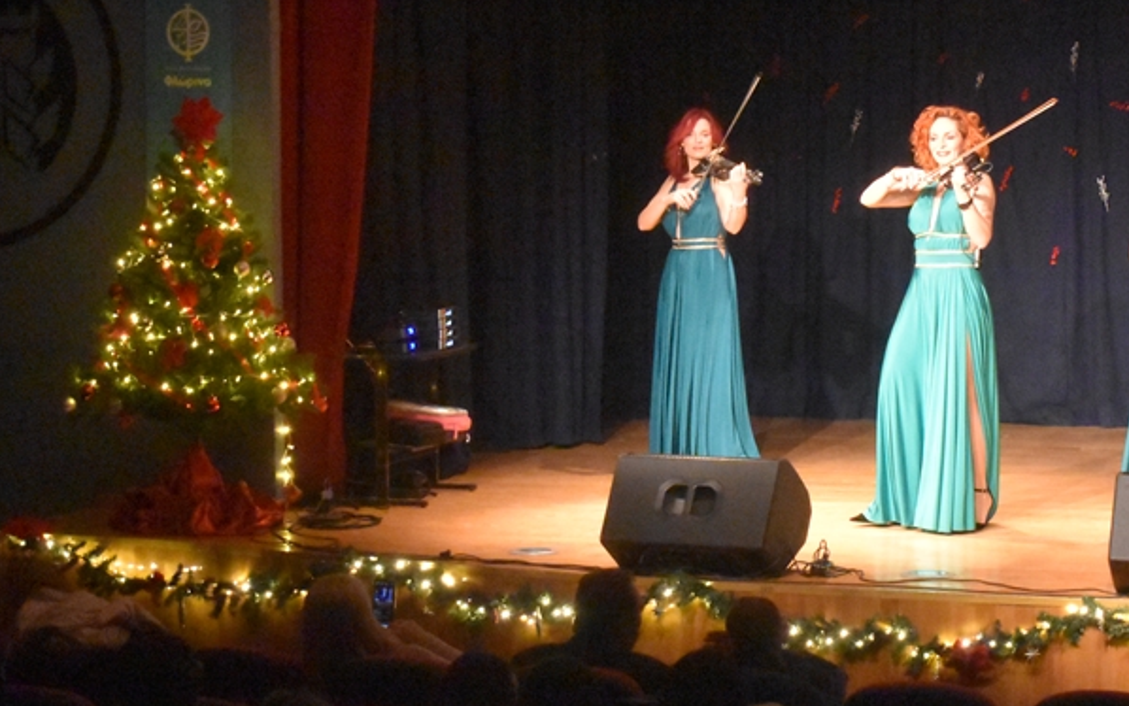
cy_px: 290
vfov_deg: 11.9
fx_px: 3385
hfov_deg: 18.9
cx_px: 714
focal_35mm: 110
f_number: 5
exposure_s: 1/100
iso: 12800
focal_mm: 42
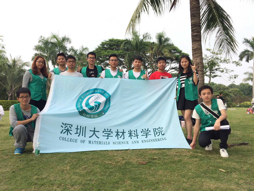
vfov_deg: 48.3
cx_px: 127
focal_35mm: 29
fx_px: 213
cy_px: 96
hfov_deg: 61.6
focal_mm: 4.15
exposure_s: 1/651
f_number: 2.2
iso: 32
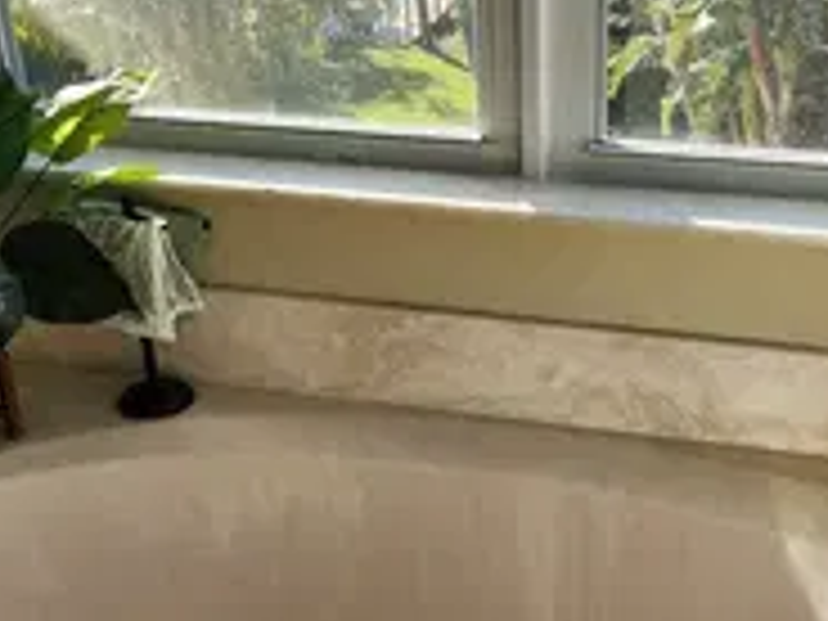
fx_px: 1196
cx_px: 554
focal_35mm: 50
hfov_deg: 37.8
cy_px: 306
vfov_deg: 29.1
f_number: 1.8
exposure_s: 1/199
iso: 20
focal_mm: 5.4
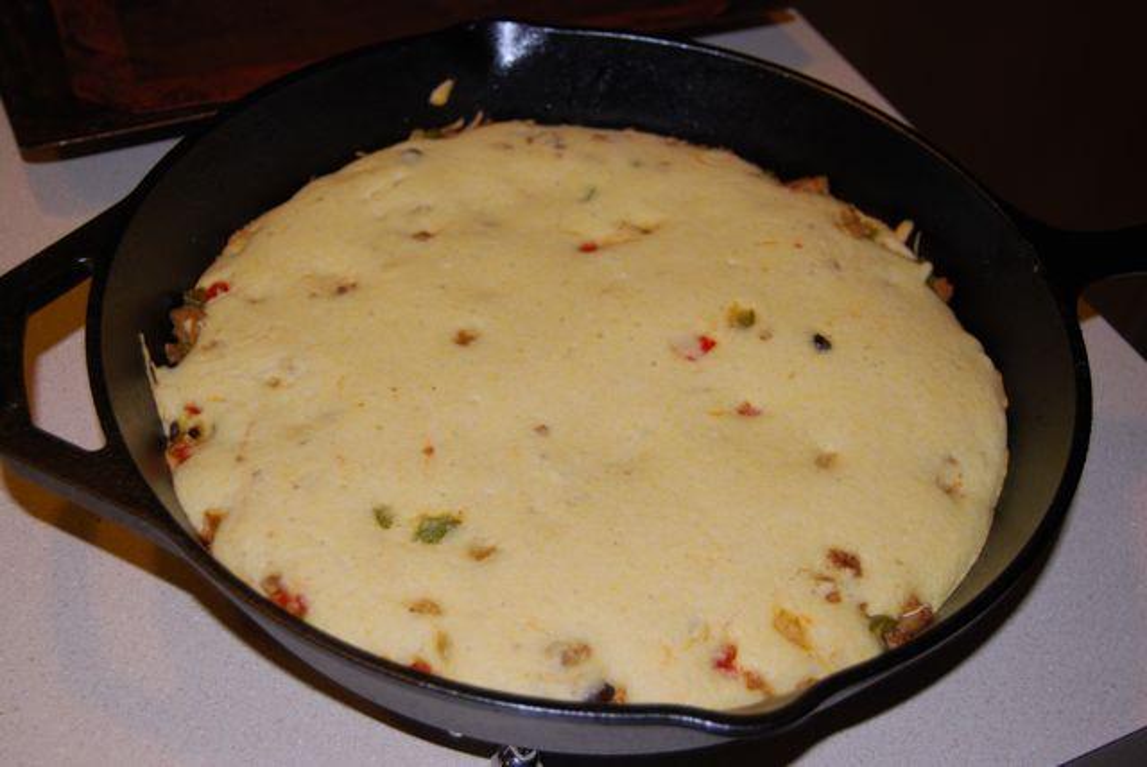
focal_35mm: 48
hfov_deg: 41.1
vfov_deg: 28.1
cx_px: 574
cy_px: 384
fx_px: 1531
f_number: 4.5
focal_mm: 32
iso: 200
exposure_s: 1/60
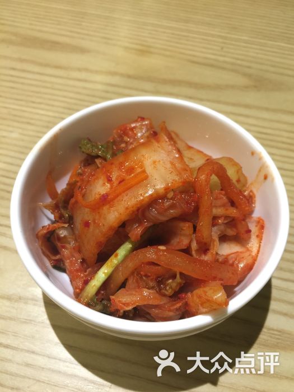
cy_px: 196
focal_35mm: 29
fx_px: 328
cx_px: 147
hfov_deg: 48.2
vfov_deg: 61.7
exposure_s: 1/10
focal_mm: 4.15
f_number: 2.2
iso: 100
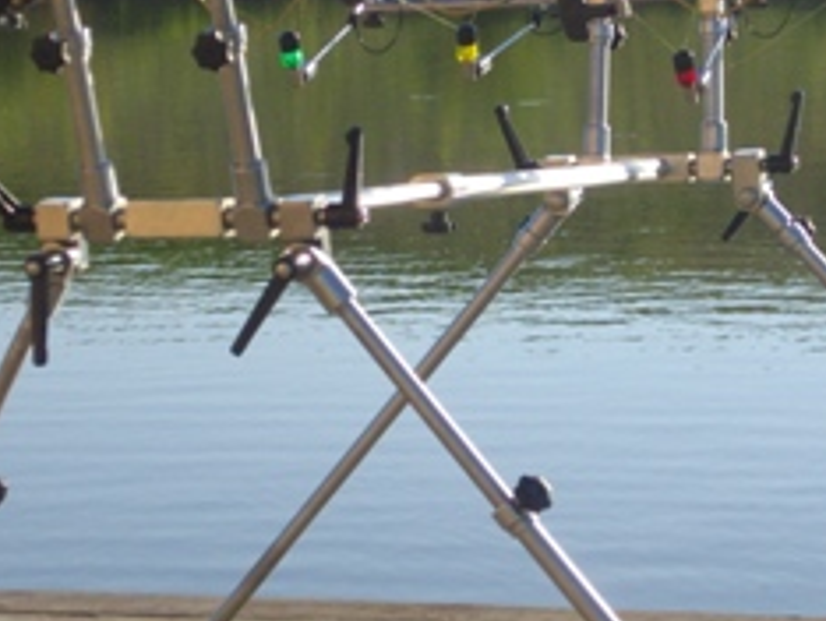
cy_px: 265
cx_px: 484
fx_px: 4252
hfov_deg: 11.1
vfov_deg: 8.4
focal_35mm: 178
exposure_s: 1/160
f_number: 9.5
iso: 100
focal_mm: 15.3
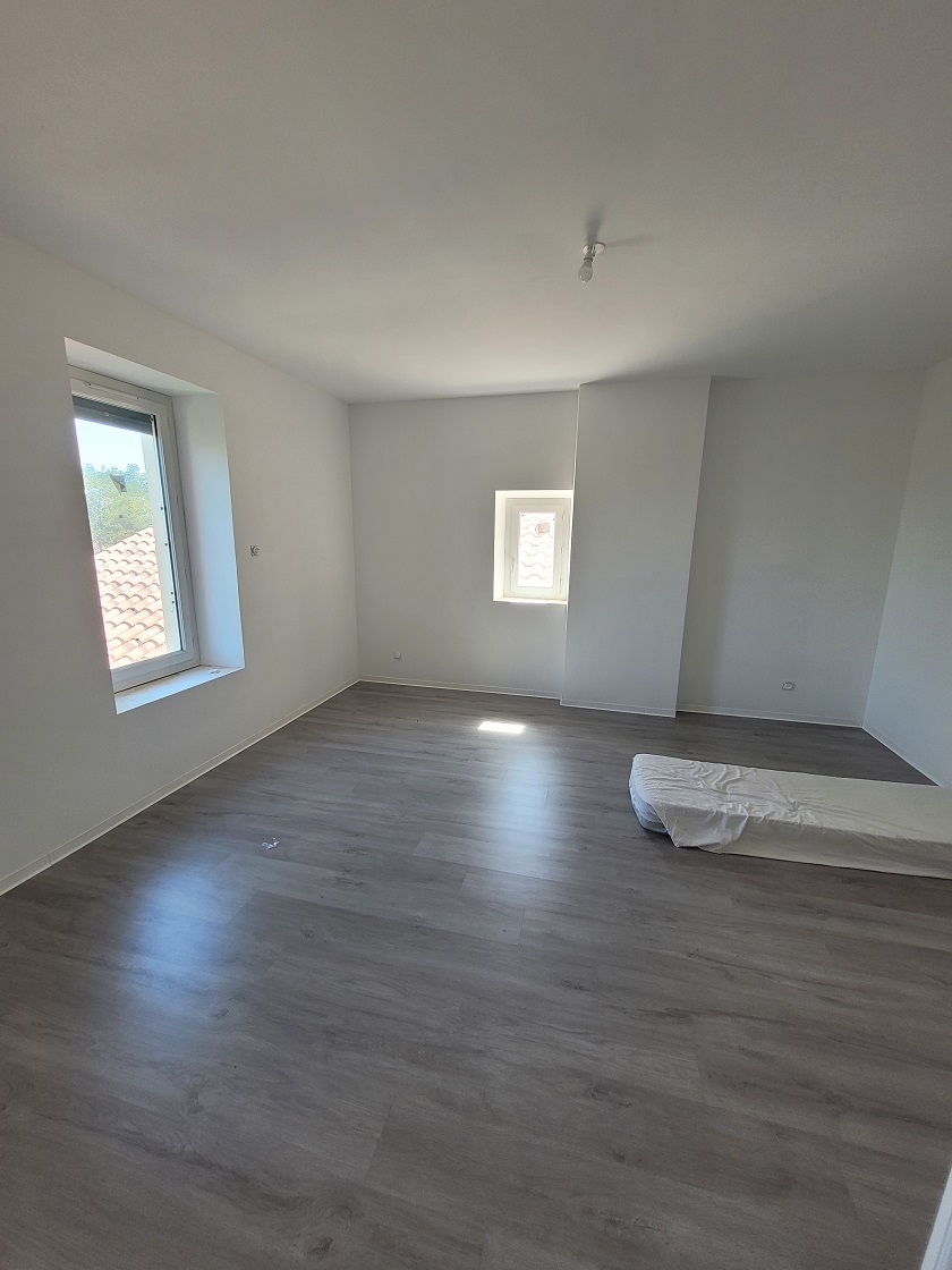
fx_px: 477
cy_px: 635
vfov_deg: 106.2
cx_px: 476
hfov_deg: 89.9
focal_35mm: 13
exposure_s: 1/100
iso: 64
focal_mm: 1.74
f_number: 2.2
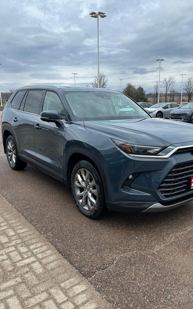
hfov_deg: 43.0
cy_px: 154
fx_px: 244
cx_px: 114
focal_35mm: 29
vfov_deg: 64.6
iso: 50
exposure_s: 1/3831
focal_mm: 5.7
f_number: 1.5
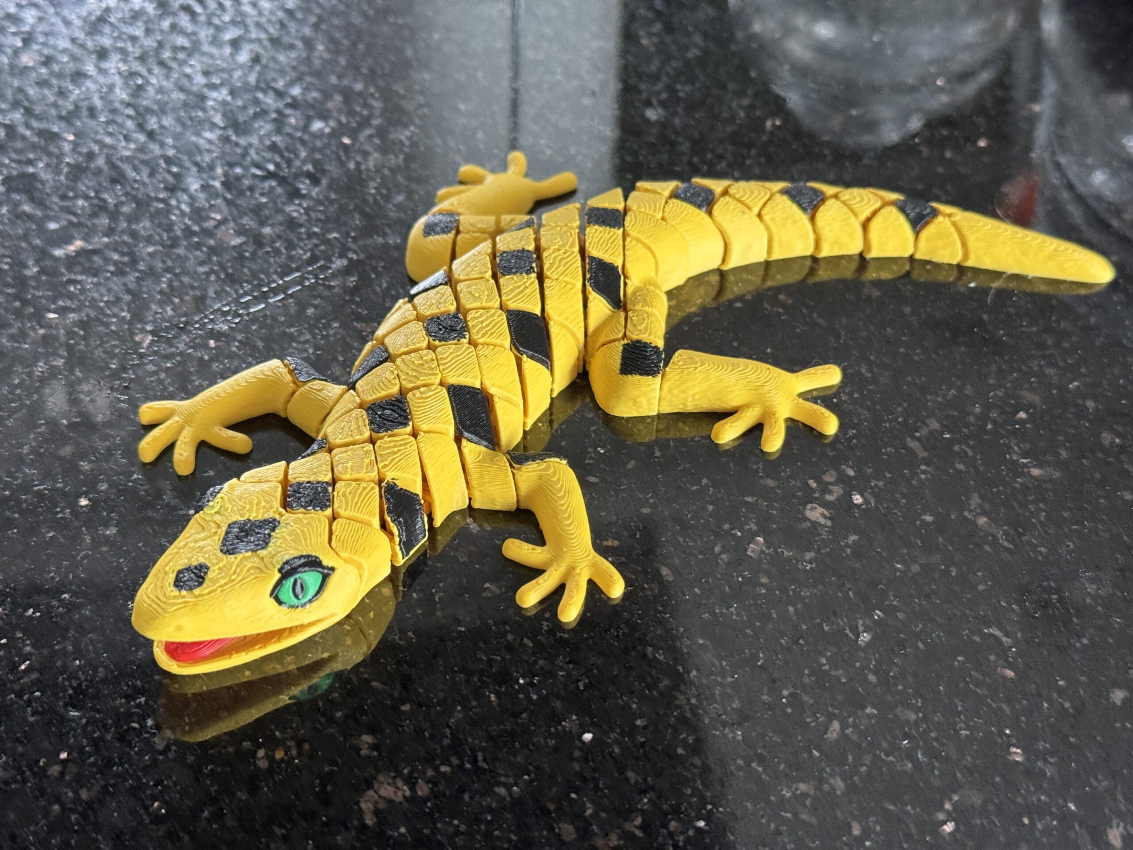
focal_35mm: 48
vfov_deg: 30.3
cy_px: 425
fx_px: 1571
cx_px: 566
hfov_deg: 39.7
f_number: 1.78
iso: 250
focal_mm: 6.76
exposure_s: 1/59
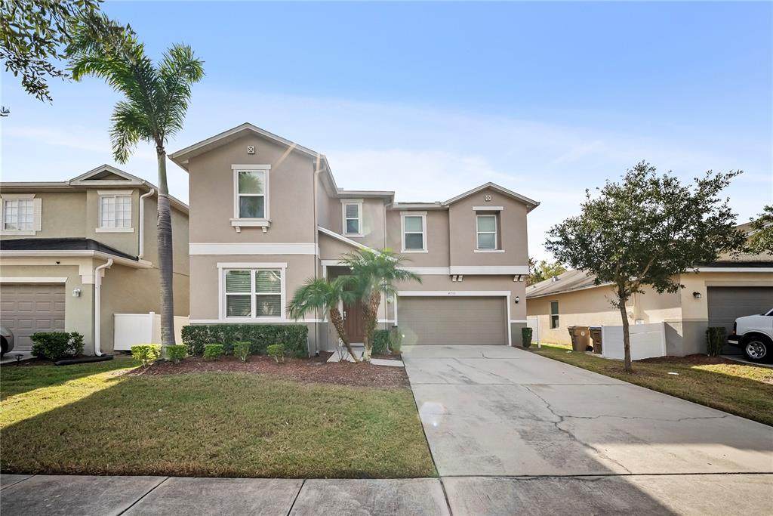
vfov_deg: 90.0
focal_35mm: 12
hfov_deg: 112.6
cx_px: 386
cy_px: 258
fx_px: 258
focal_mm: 12
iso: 320
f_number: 8
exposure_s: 1/250
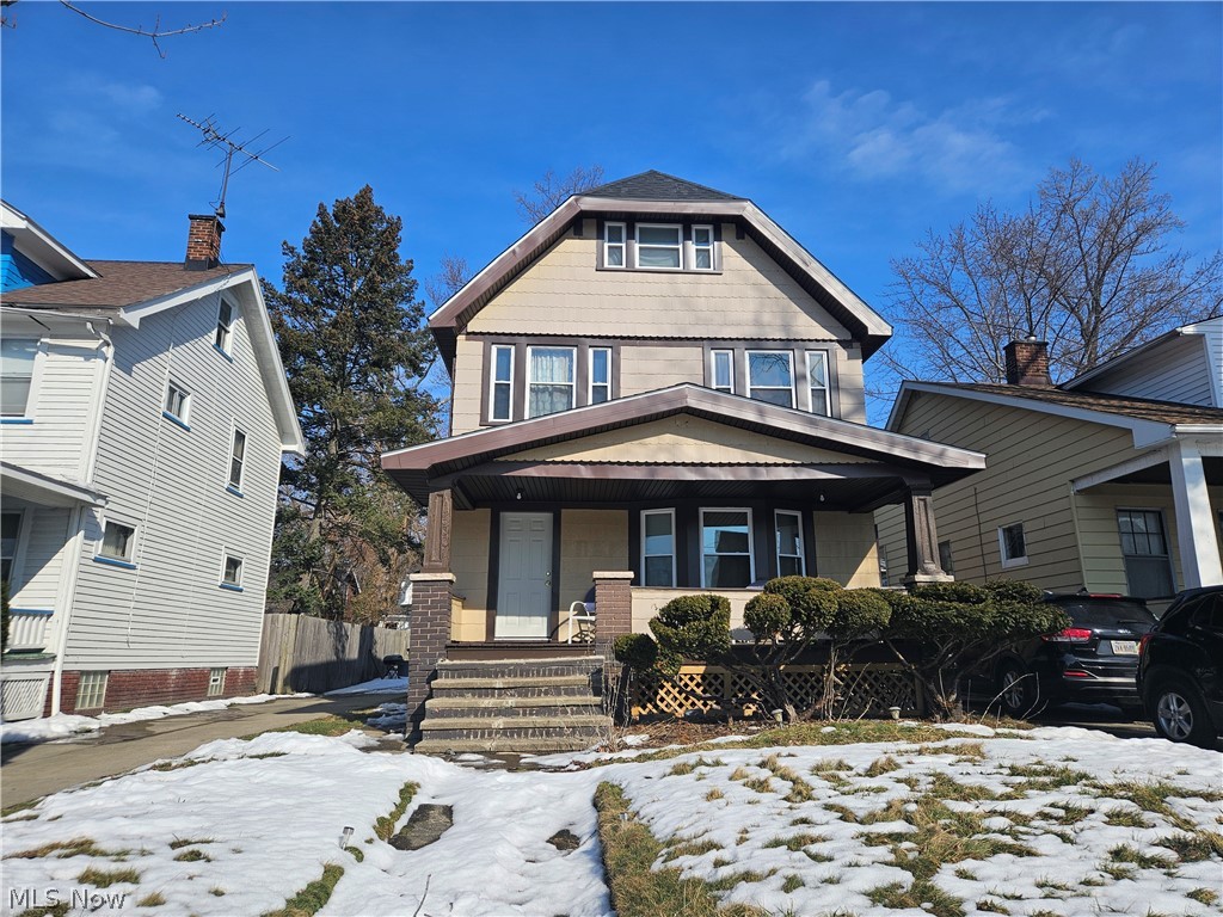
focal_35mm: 23
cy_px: 458
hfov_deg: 73.9
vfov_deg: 58.9
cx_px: 612
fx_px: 813
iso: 25
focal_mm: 5.4
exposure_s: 1/2686
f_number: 1.8
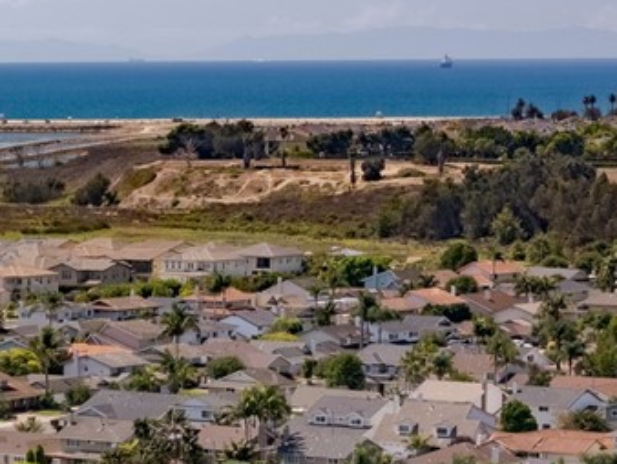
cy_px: 594
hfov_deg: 9.2
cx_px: -212
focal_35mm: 212
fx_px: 3781
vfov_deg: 7.0
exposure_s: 1/1000
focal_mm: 19.35
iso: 110
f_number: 2.8
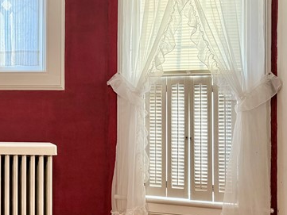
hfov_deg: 25.2
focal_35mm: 68
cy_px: 99
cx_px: -72
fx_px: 564
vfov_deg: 21.6
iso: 200
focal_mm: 6.76
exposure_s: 1/120
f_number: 1.78
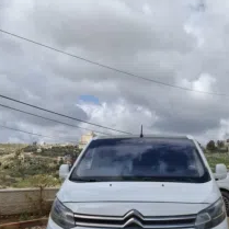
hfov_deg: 42.7
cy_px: 157
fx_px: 292
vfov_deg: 42.1
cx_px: 131
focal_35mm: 39
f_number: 1.8
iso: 50
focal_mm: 5.54
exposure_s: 1/1883
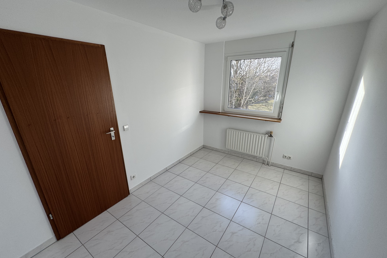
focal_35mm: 15
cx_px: 193
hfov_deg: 100.4
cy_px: 136
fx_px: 161
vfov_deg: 77.3
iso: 50
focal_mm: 2.22
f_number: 2.2
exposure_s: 1/99
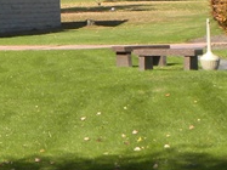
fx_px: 1448
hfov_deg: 8.4
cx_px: -248
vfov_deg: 6.7
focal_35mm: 221
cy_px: -43
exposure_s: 1/259
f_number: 4.5
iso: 64
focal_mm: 8.2
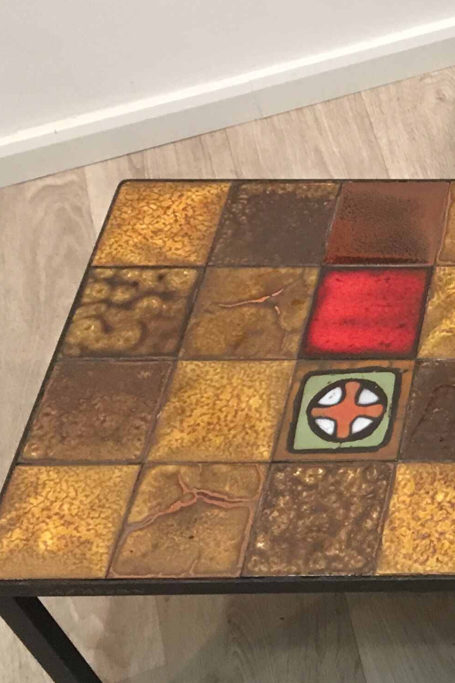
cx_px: 807
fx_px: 1554
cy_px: 182
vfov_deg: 24.5
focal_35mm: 82
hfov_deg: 14.7
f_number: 2.2
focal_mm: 4.15
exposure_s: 1/33
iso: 125
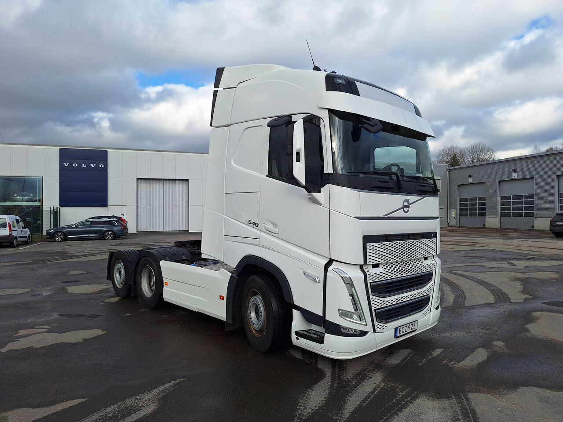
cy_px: 211
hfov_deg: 73.9
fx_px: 374
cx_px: 282
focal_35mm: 23
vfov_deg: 58.9
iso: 40
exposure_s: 1/2053
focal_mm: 5.54
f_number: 1.8
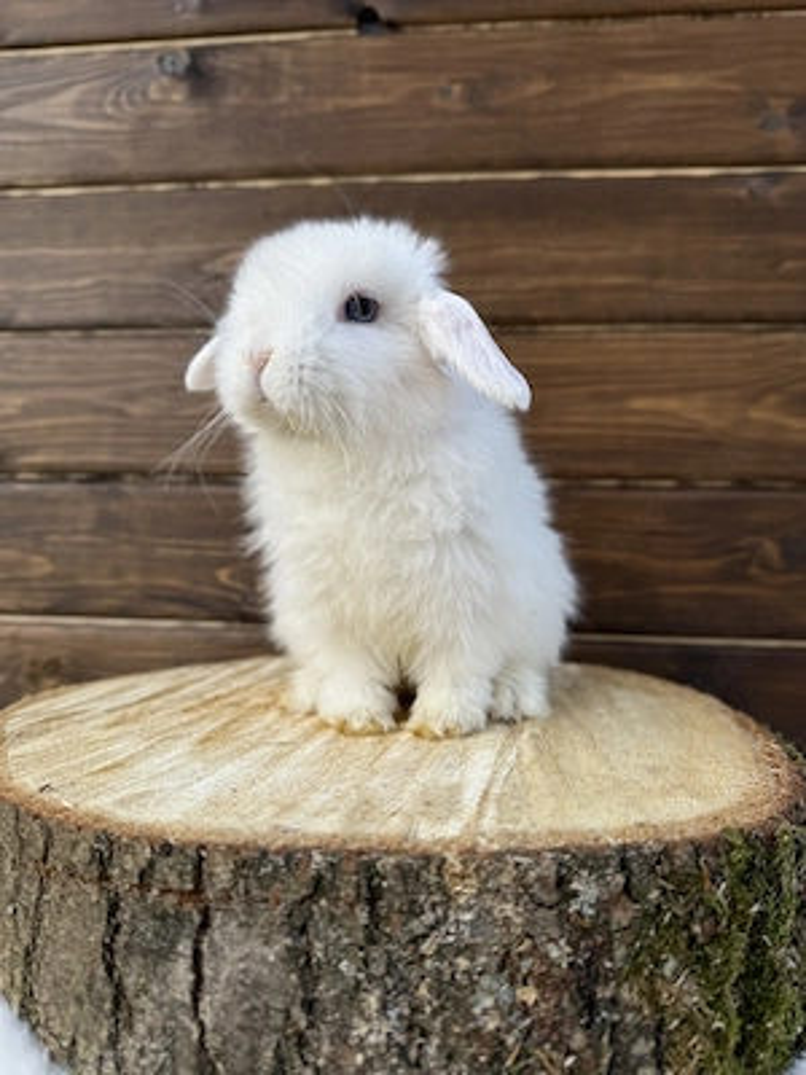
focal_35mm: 24
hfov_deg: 56.8
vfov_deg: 71.6
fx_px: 745
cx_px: 403
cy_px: 538
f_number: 1.78
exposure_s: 1/1271
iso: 80
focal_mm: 6.76
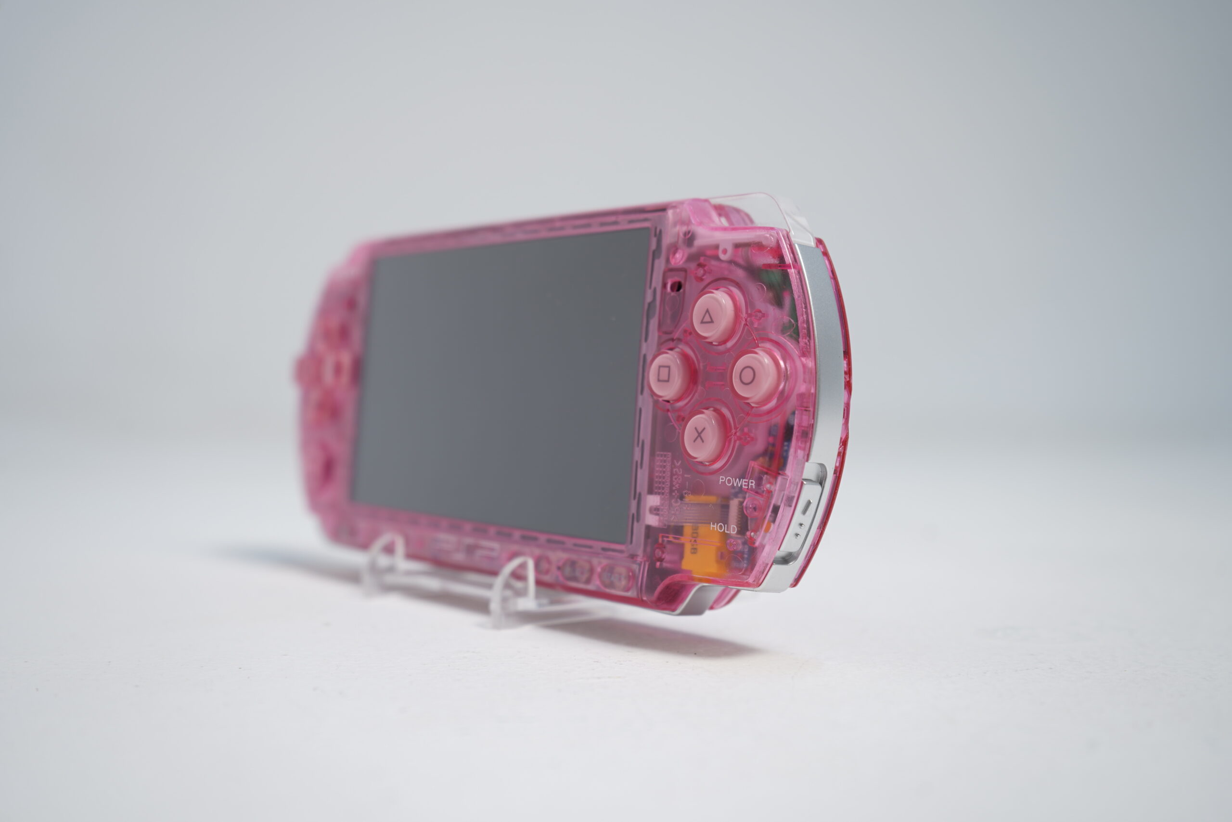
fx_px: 1403
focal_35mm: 41
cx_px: 616
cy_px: 411
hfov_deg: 47.4
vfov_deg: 32.6
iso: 64
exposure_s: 1/6
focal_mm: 41
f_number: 5.6
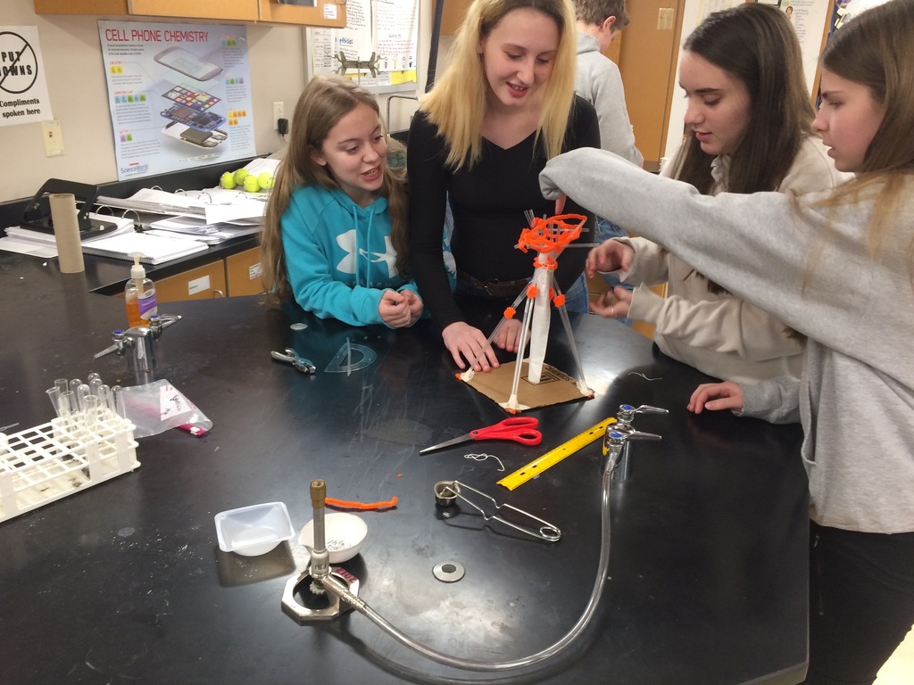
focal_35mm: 29
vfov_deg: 48.2
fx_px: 766
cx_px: 457
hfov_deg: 61.7
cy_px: 342
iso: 100
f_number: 2.2
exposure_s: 1/30
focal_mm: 4.15
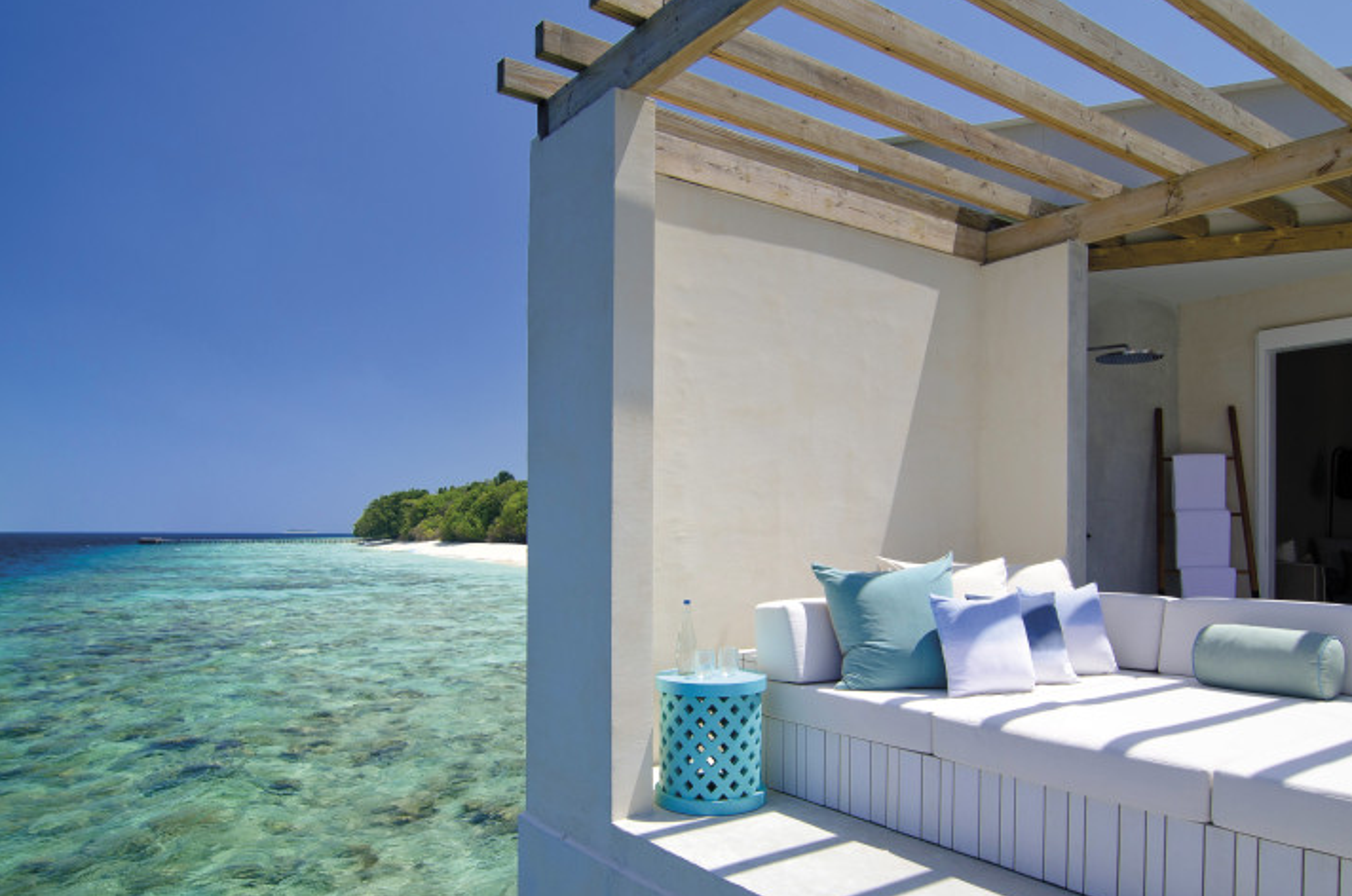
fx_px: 889
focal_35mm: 24
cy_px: 528
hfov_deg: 74.5
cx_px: 697
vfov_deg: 53.2
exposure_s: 1/320
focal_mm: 11
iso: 100
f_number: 5
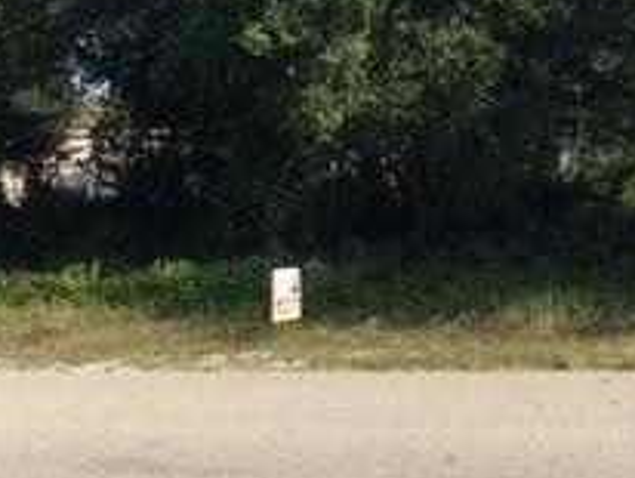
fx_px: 1653
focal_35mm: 90
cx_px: 524
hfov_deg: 21.4
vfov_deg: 16.4
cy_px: 157
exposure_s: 1/1026
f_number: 2.2
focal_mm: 4.15
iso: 25
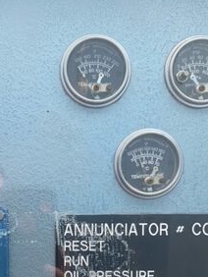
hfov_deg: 24.7
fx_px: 472
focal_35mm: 59
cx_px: 60
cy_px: 245
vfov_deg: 31.3
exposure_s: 1/121
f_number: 1.8
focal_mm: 4.25
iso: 50
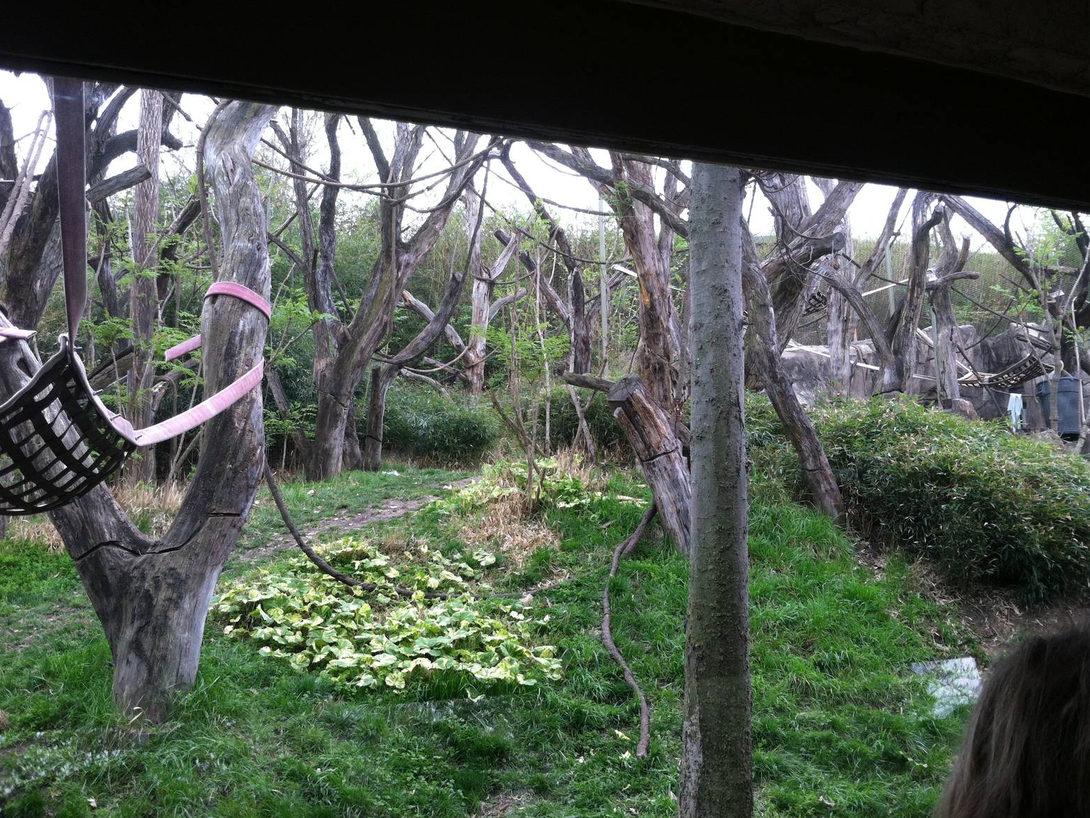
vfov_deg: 39.7
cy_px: 401
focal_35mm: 36
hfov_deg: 51.4
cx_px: 548
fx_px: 1134
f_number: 2.8
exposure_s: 1/120
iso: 80
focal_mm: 3.85
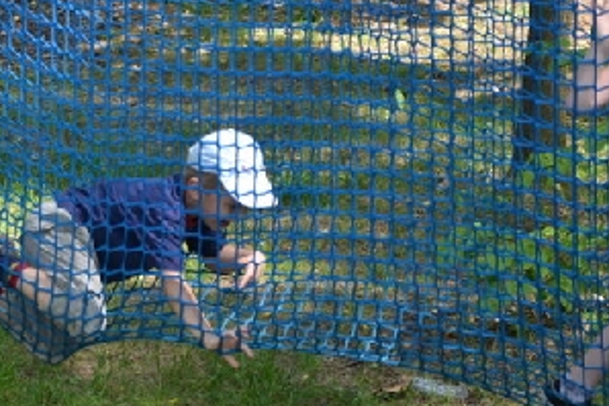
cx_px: 106
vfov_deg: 6.9
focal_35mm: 199
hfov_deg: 10.3
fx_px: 3368
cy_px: 77
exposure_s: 1/400
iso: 400
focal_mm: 66
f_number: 5.3
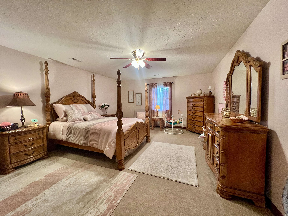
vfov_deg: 89.9
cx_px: 144
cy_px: 108
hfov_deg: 106.2
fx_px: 108
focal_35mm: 13
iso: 320
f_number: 1.8
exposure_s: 1/60
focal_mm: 1.57
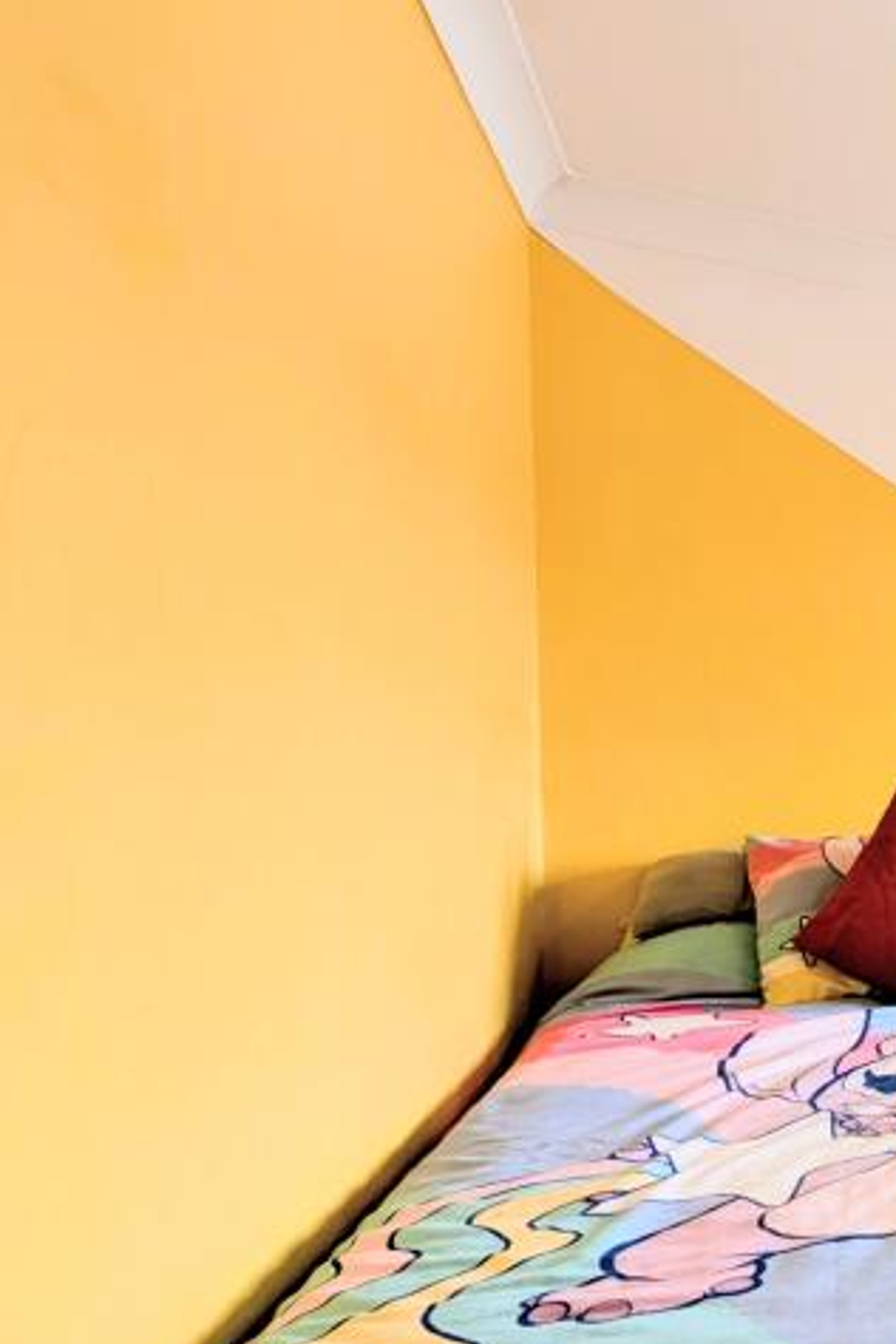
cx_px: 1384
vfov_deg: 66.8
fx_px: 1008
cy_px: 798
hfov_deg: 28.1
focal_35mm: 27
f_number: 1.7
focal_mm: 2.02
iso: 41
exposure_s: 1/94.6
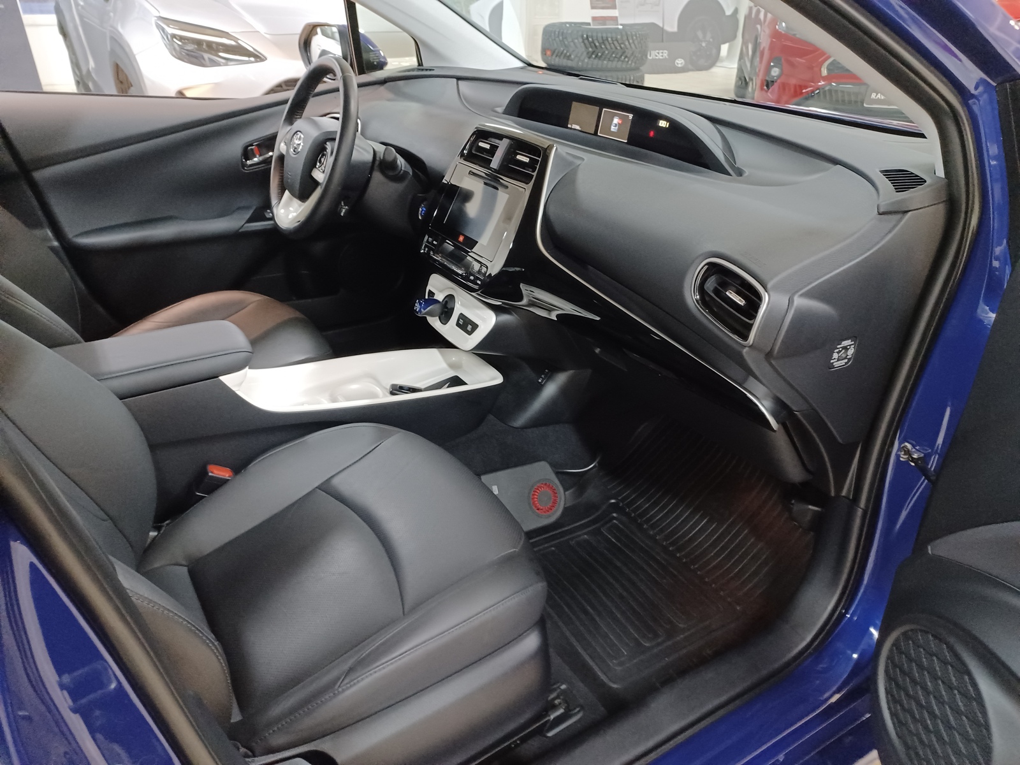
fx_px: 737
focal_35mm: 25
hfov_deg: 69.4
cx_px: 510
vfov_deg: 54.9
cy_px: 382
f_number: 1.8
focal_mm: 4.6
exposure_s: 1/25
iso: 800
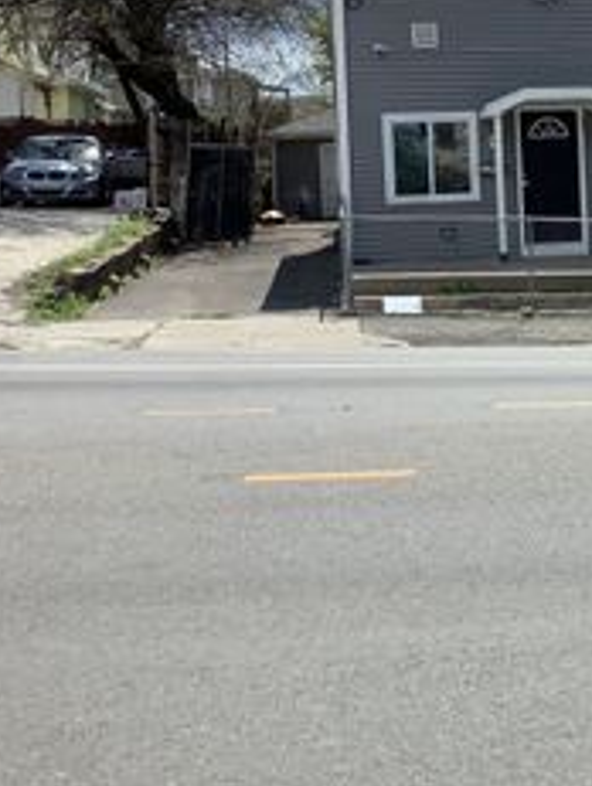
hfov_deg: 20.3
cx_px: 742
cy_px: 185
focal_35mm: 67
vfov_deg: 28.5
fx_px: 1524
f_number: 2.4
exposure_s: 1/1664
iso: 25
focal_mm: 3.3
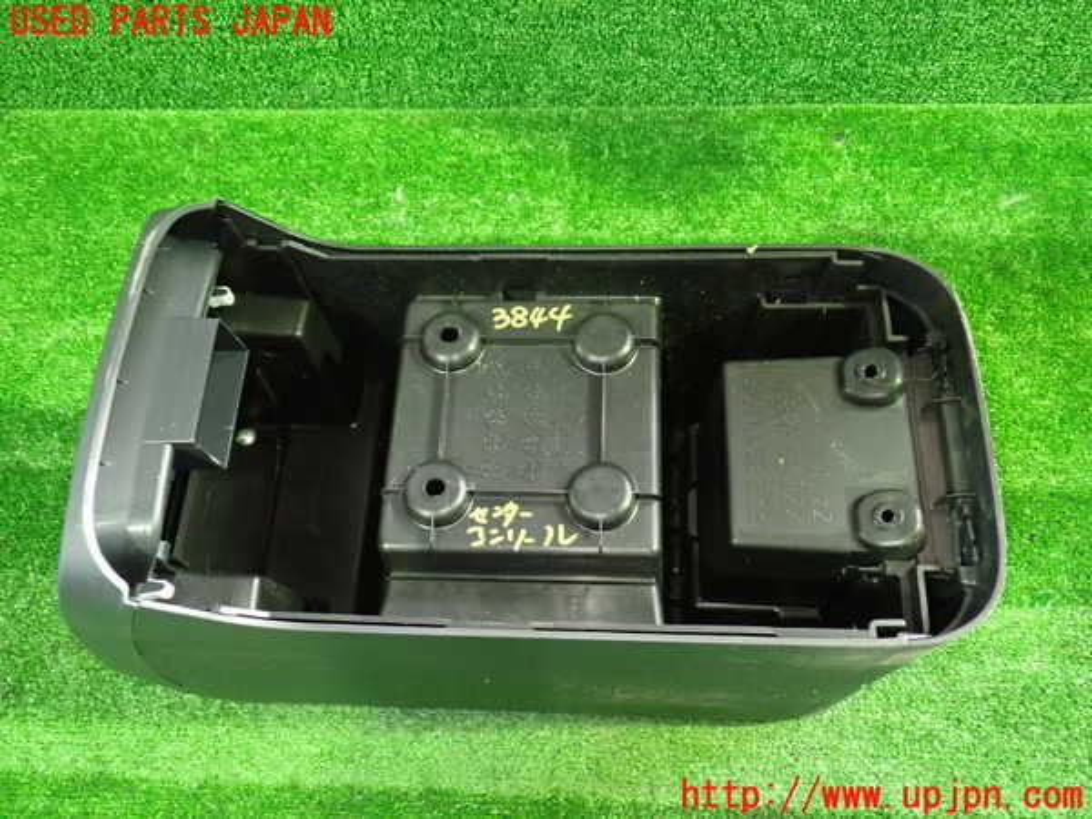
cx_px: 546
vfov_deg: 46.8
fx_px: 946
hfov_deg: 60.0
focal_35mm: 30
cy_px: 410
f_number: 2.3
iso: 800
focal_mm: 5.4
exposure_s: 1/20
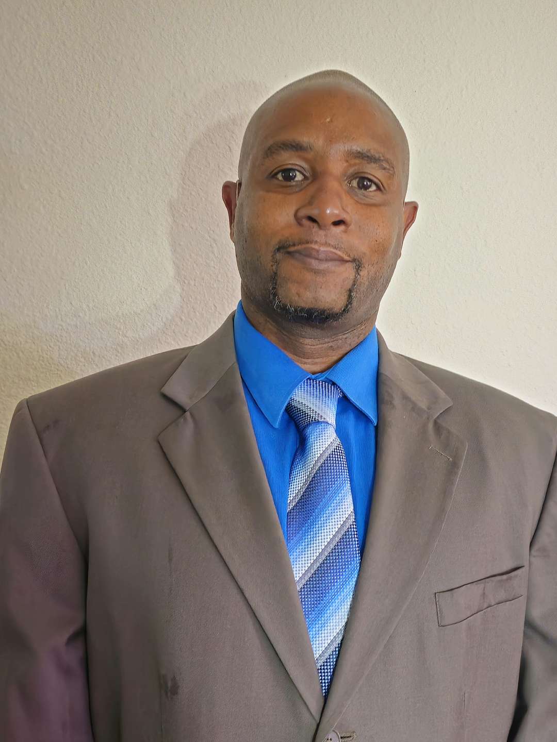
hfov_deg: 58.9
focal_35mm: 23
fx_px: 493
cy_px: 371
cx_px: 278
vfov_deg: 73.9
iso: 640
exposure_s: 1/40
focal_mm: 6.3
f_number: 1.7
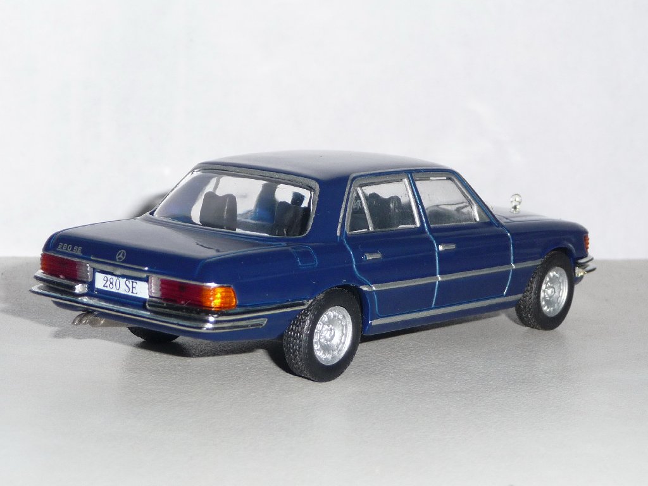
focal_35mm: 91
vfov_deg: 16.2
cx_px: 324
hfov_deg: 21.5
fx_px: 1703
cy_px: 243
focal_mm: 11.3
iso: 100
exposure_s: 1/30
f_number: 4.5
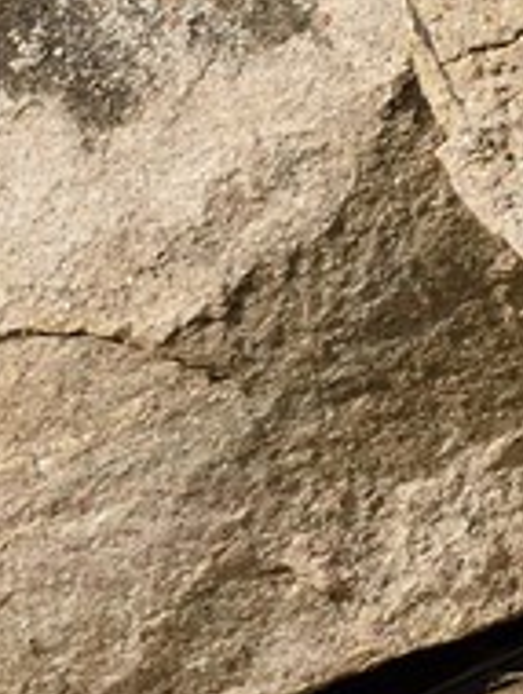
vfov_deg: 9.6
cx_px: 2783
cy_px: -657
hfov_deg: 5.4
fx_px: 3899
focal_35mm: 194
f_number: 11
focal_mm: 24
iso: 400
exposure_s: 1/500
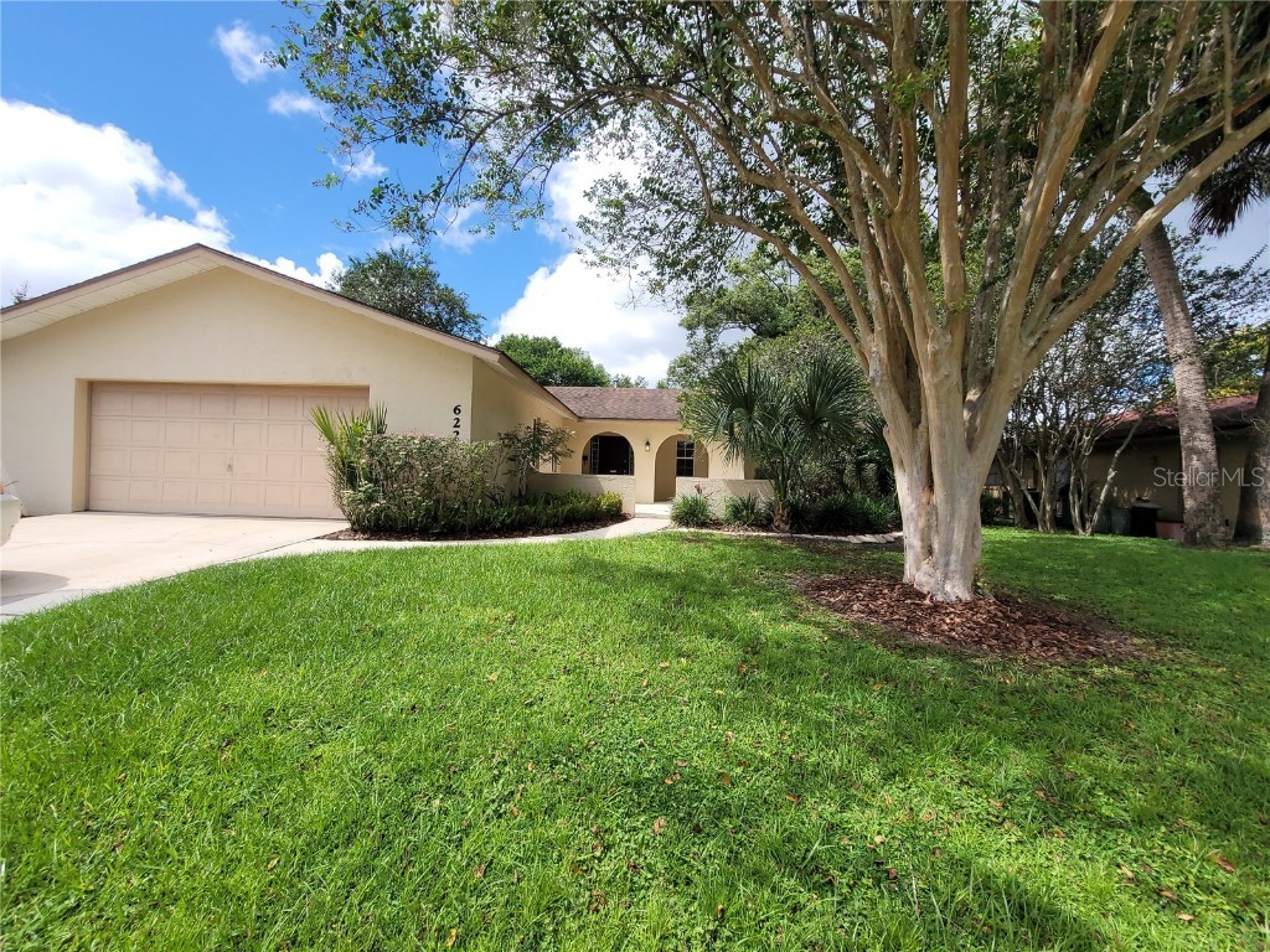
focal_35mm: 13
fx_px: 477
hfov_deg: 106.2
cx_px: 635
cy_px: 476
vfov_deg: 89.9
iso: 64
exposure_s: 1/1493
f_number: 2.2
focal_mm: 2.2
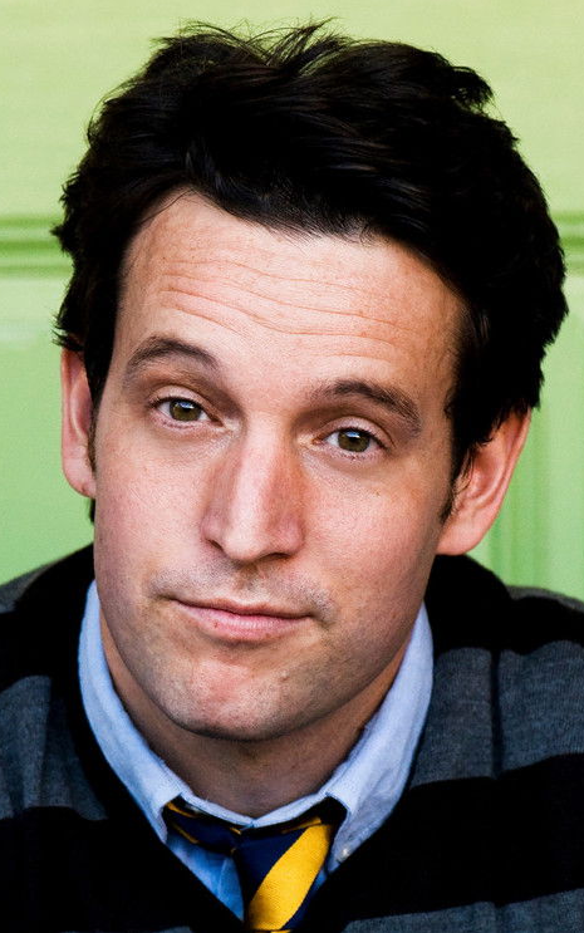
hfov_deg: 8.1
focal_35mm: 162
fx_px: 4109
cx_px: 283
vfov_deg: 13.0
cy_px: 465
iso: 500
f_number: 4.5
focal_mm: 105
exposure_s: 1/180
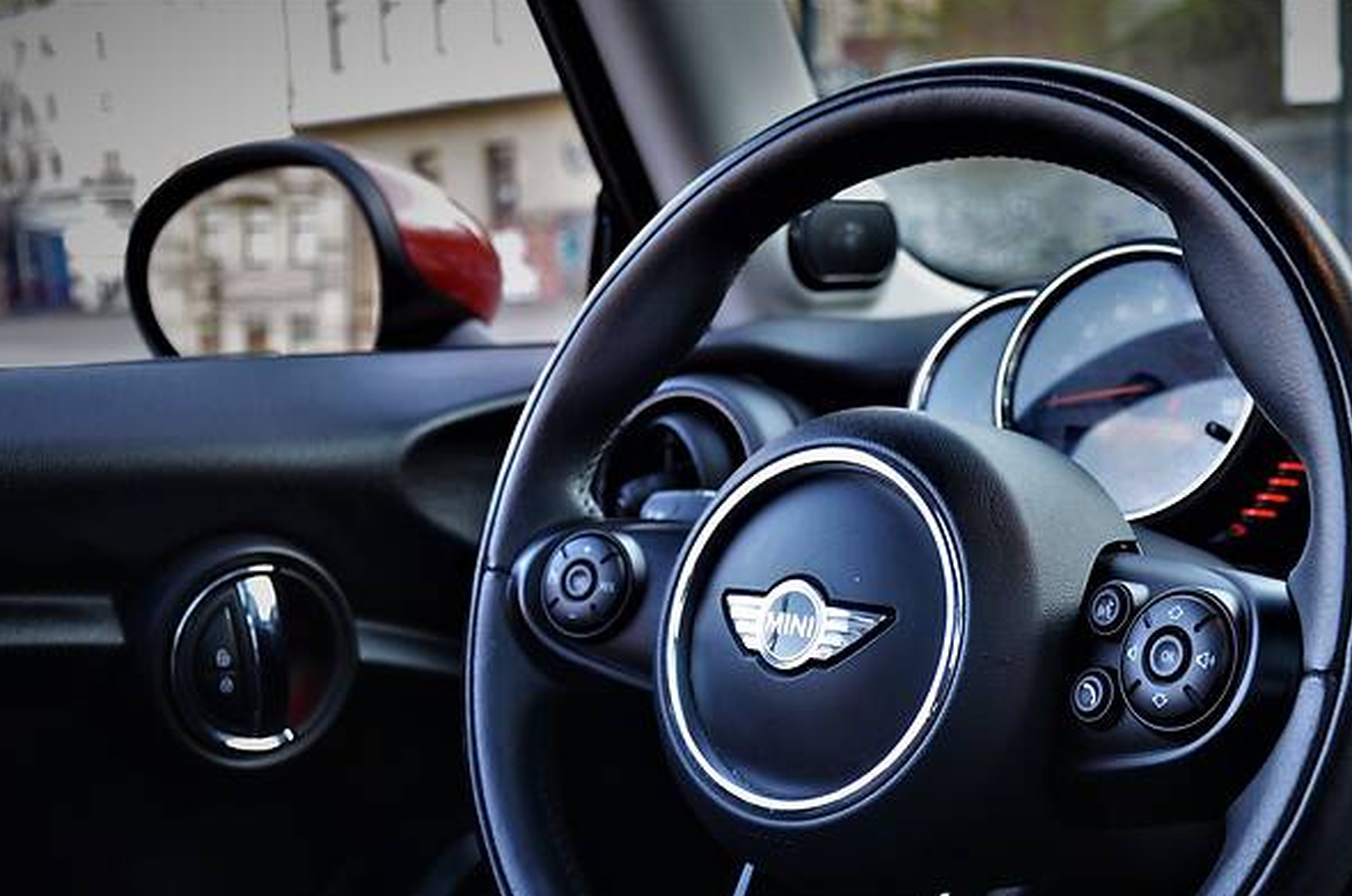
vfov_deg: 31.0
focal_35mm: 43
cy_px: 603
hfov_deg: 45.5
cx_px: 823
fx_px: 1600
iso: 400
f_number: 3.8
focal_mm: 21
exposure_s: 1/60
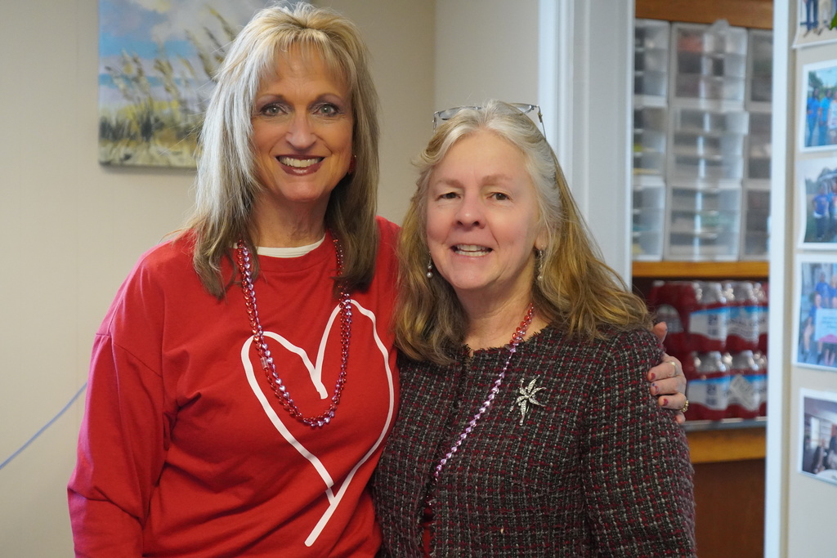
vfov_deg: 25.8
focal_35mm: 52
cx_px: 418
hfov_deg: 37.8
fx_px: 1221
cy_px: 279
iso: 3200
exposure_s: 1/160
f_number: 4
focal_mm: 35
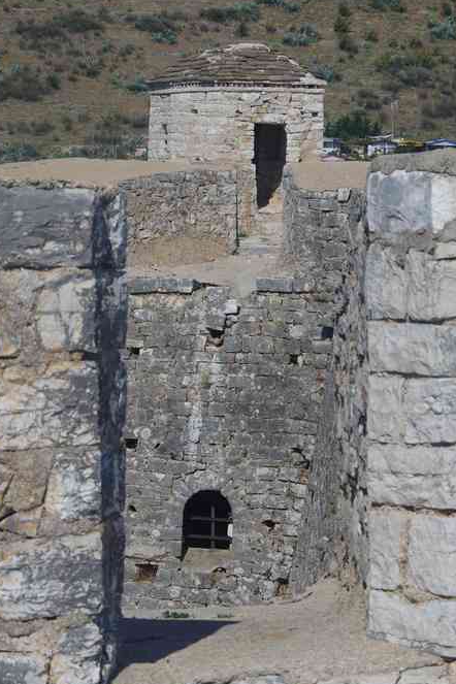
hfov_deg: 10.5
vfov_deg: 15.6
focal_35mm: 131
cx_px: 215
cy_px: 389
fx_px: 2489
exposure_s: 1/200
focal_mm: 57.5
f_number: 11
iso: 200
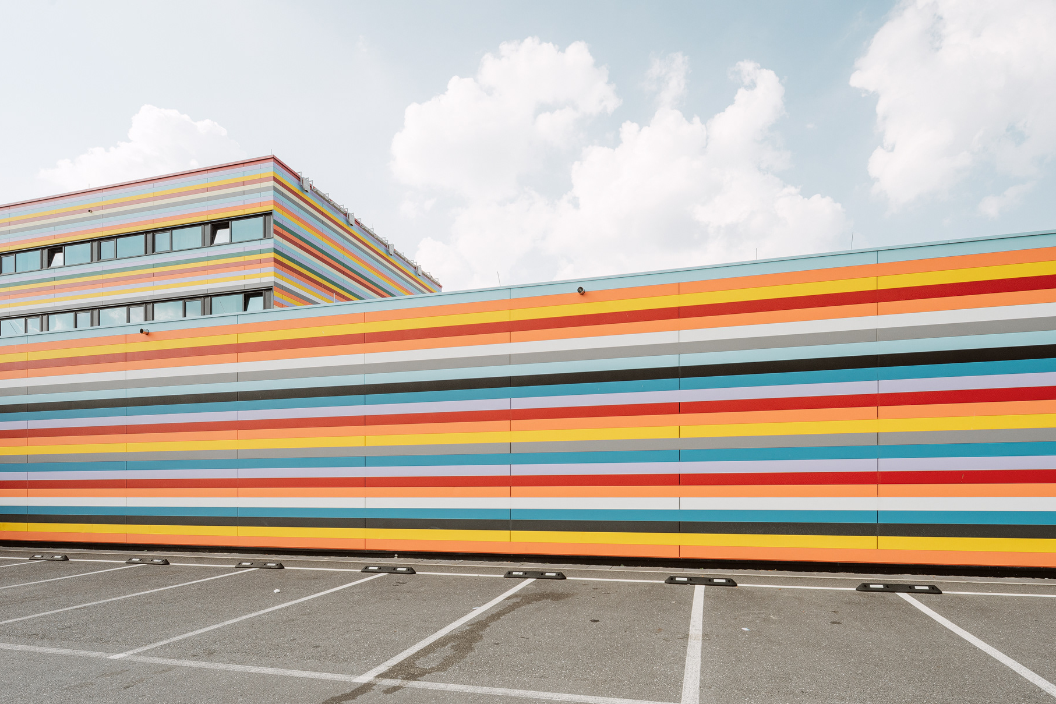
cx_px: 538
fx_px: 528
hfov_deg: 90.0
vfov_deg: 67.4
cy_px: 368
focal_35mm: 18
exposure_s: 1/125
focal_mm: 17
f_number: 11
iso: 100
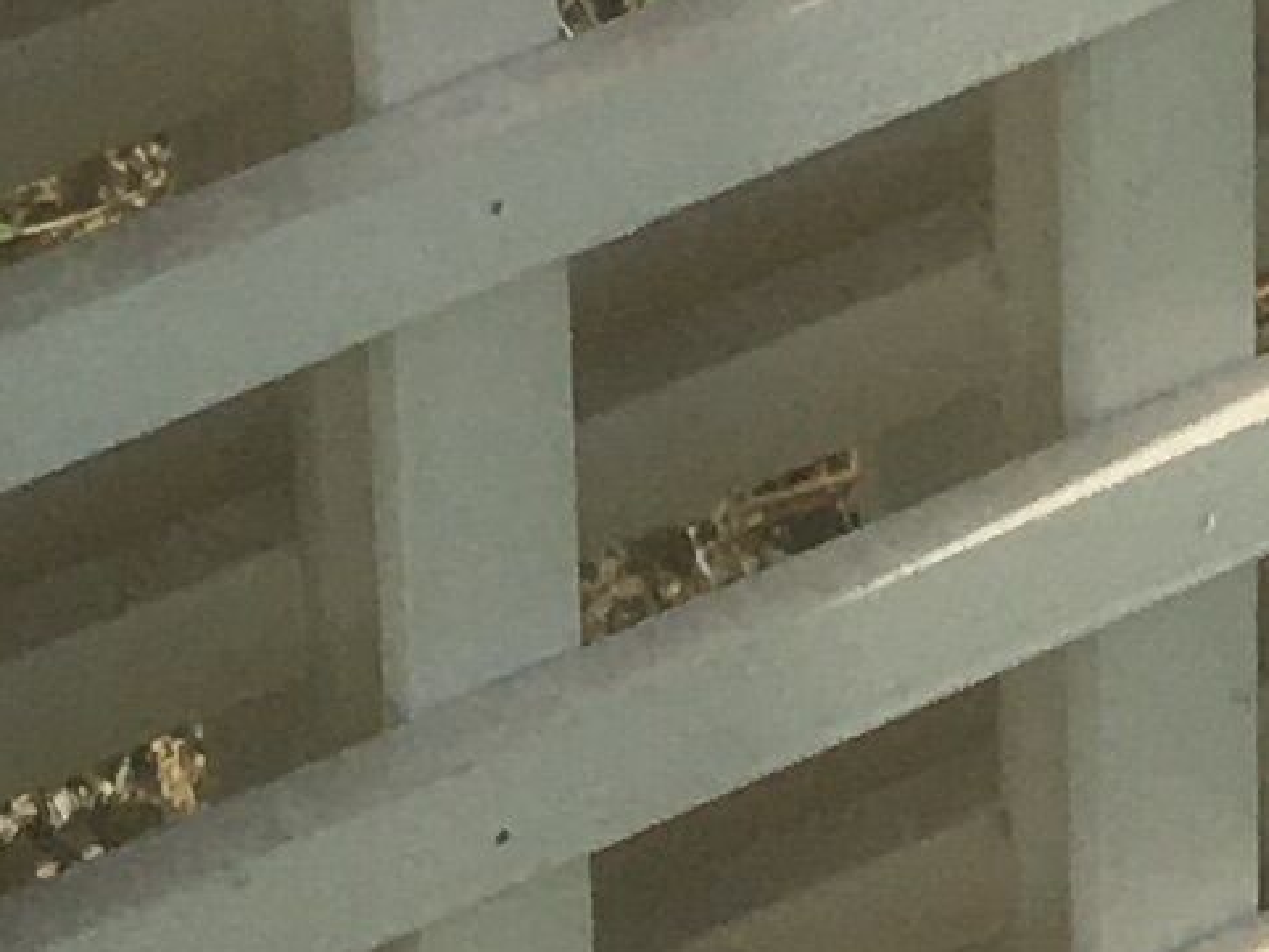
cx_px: 1448
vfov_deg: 4.9
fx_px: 8910
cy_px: -3974
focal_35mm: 243
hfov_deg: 8.1
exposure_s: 1/905
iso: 25
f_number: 2.2
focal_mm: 4.15
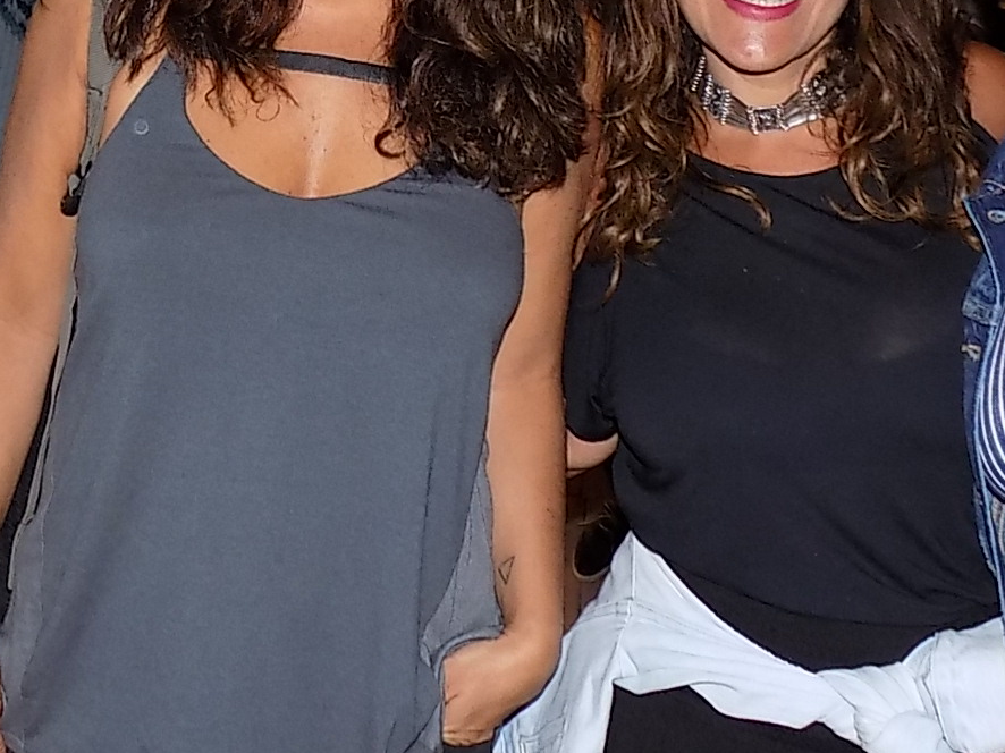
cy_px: 71
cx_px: 336
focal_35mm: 59
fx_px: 1712
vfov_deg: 24.1
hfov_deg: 32.4
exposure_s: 1/30
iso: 200
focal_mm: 4
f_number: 3.1
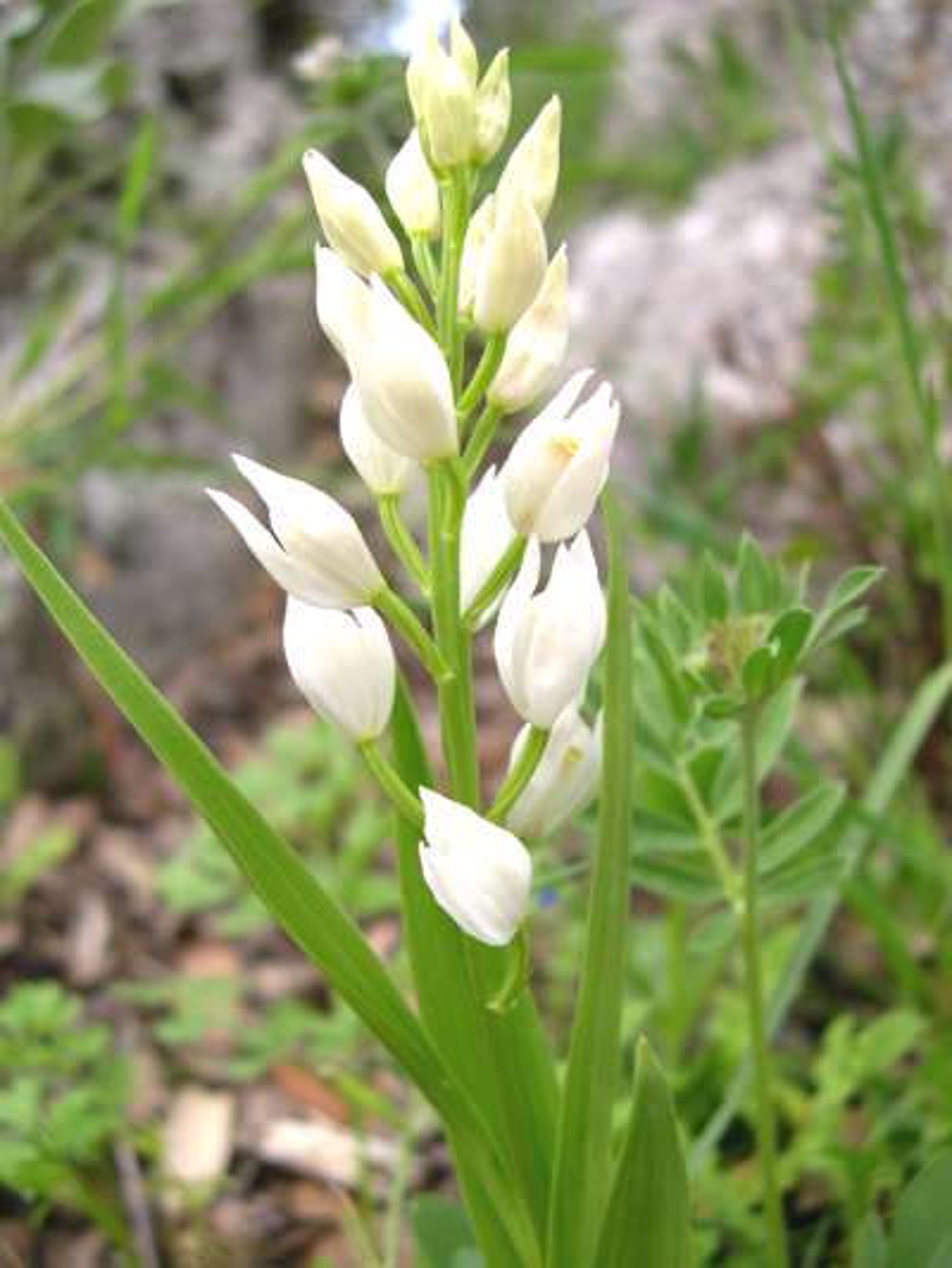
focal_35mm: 38
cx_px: 476
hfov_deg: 37.7
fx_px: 1393
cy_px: 634
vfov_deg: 49.0
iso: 100
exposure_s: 1/316
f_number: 2.8
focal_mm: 8
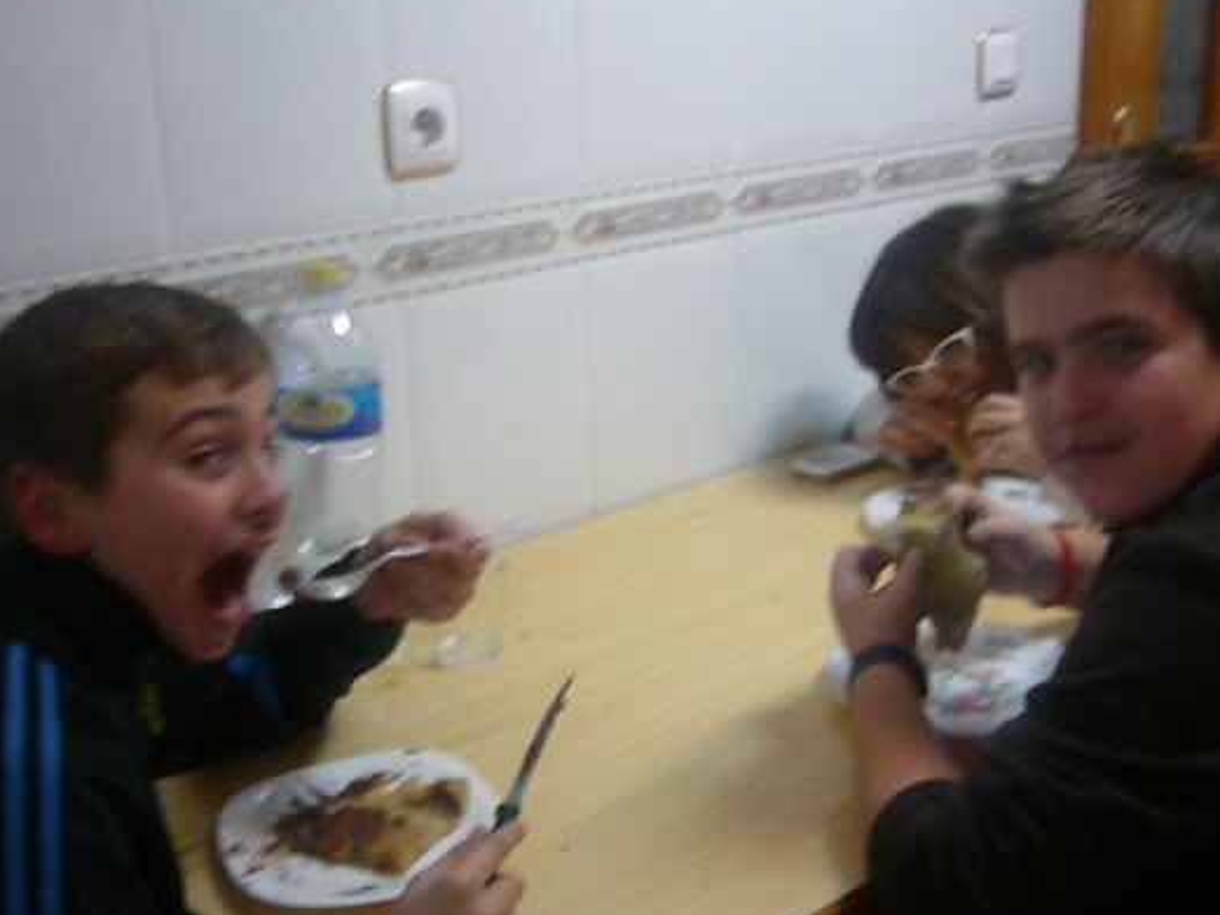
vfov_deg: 33.5
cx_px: 578
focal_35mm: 43
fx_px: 1516
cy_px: 534
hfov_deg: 43.8
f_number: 2.8
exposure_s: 1/30
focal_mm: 5.8
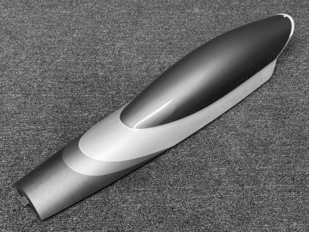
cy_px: 116
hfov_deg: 39.7
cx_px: 154
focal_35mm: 48
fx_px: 428
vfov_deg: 30.3
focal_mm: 6.76
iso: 80
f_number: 1.78
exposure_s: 1/100
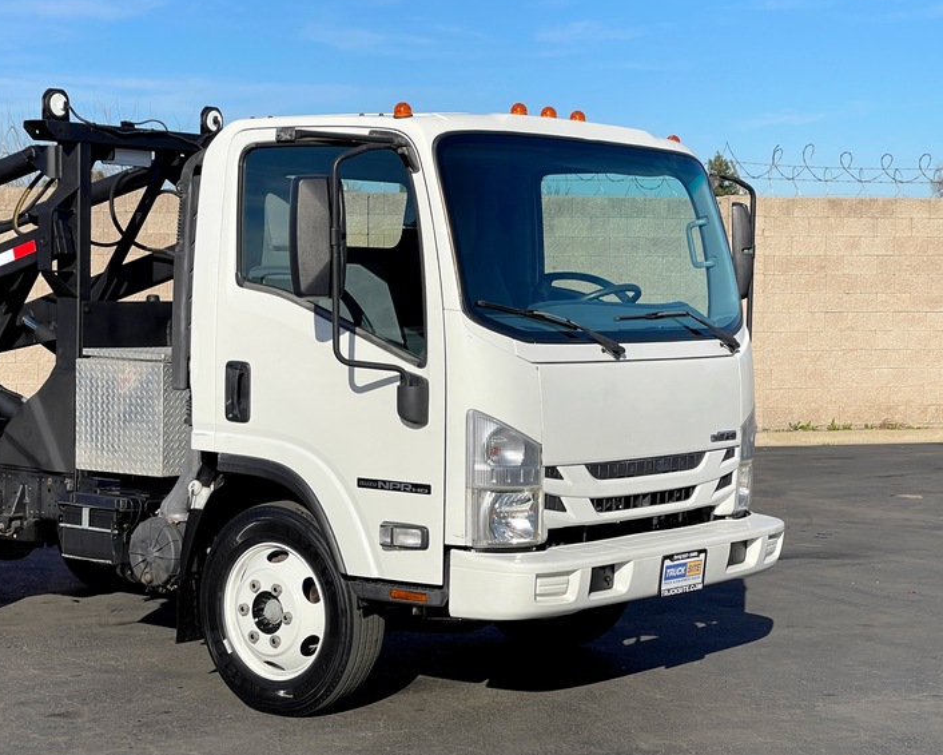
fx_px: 1926
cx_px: 461
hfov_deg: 27.5
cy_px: 375
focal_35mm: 69
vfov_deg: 22.2
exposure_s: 1/2370
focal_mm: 7.5
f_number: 2.2
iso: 20
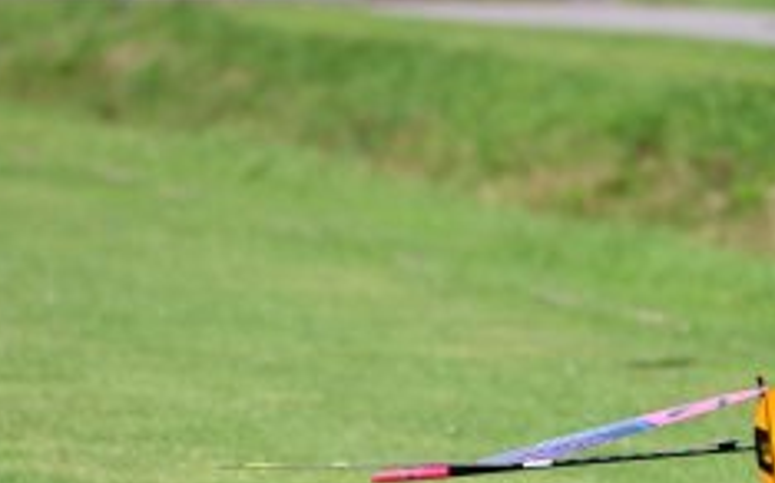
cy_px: 483
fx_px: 18303
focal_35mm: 867
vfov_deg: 1.5
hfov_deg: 2.4
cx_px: 558
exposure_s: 1/3200
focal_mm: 400
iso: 1000
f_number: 8
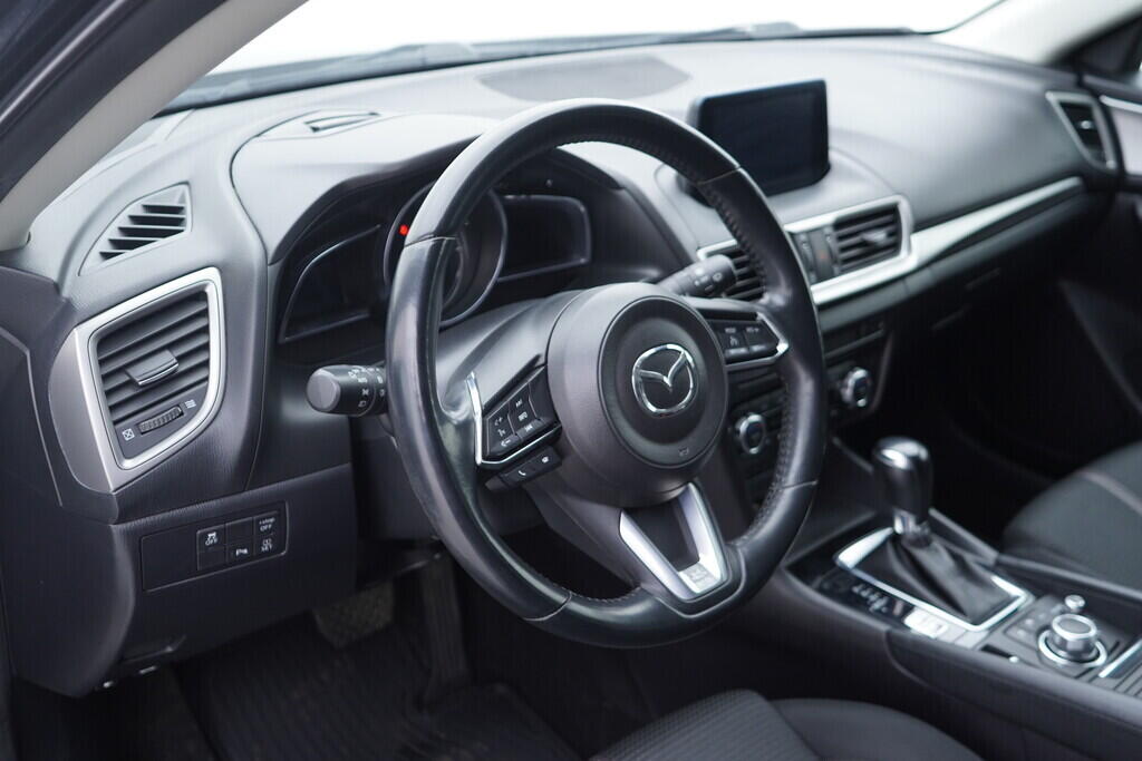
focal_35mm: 36
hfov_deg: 53.1
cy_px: 380
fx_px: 1142
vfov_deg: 36.9
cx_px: 571
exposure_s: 1/40
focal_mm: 24
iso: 250
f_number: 2.8
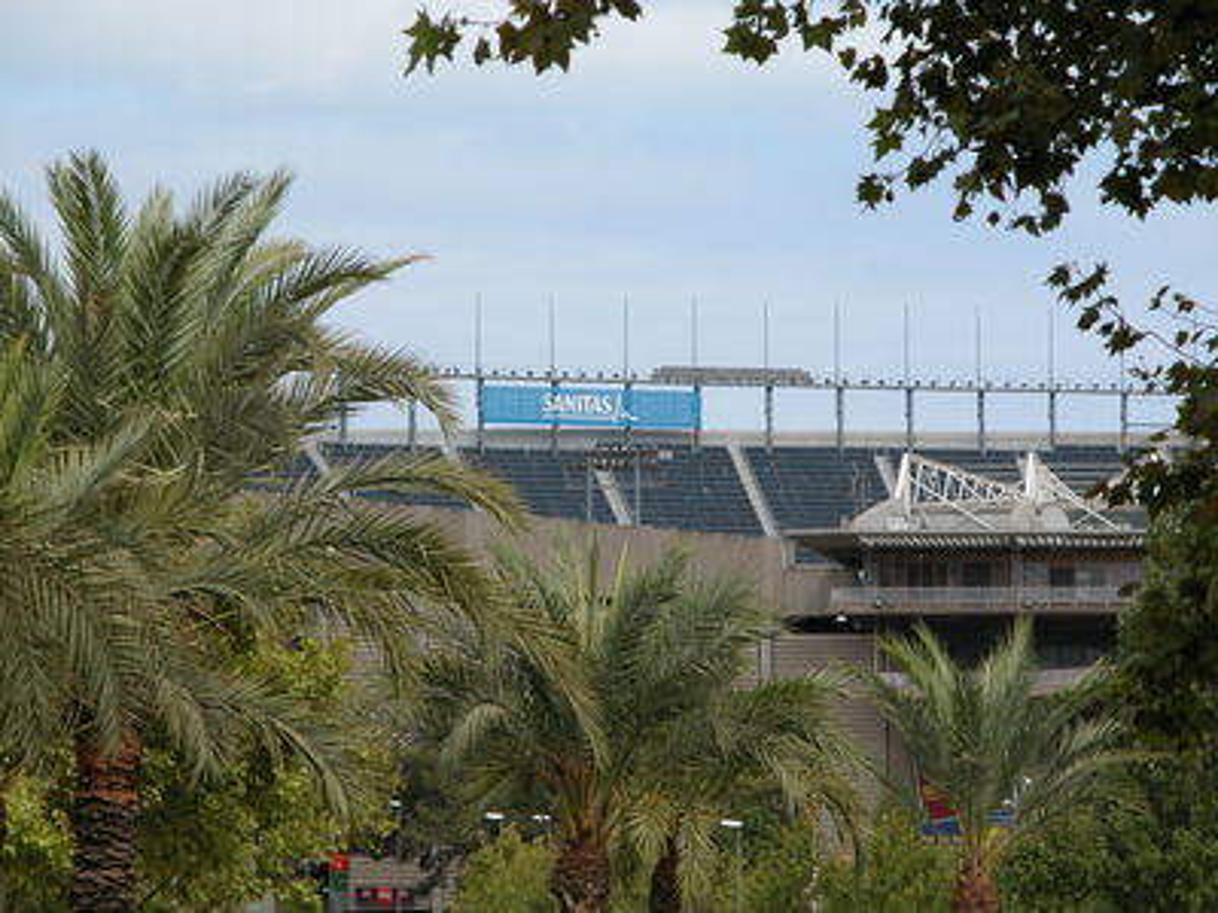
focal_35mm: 206
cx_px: 609
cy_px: 456
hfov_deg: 9.6
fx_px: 7248
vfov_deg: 7.2
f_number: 5.7
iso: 100
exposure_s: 1/388
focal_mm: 52.4
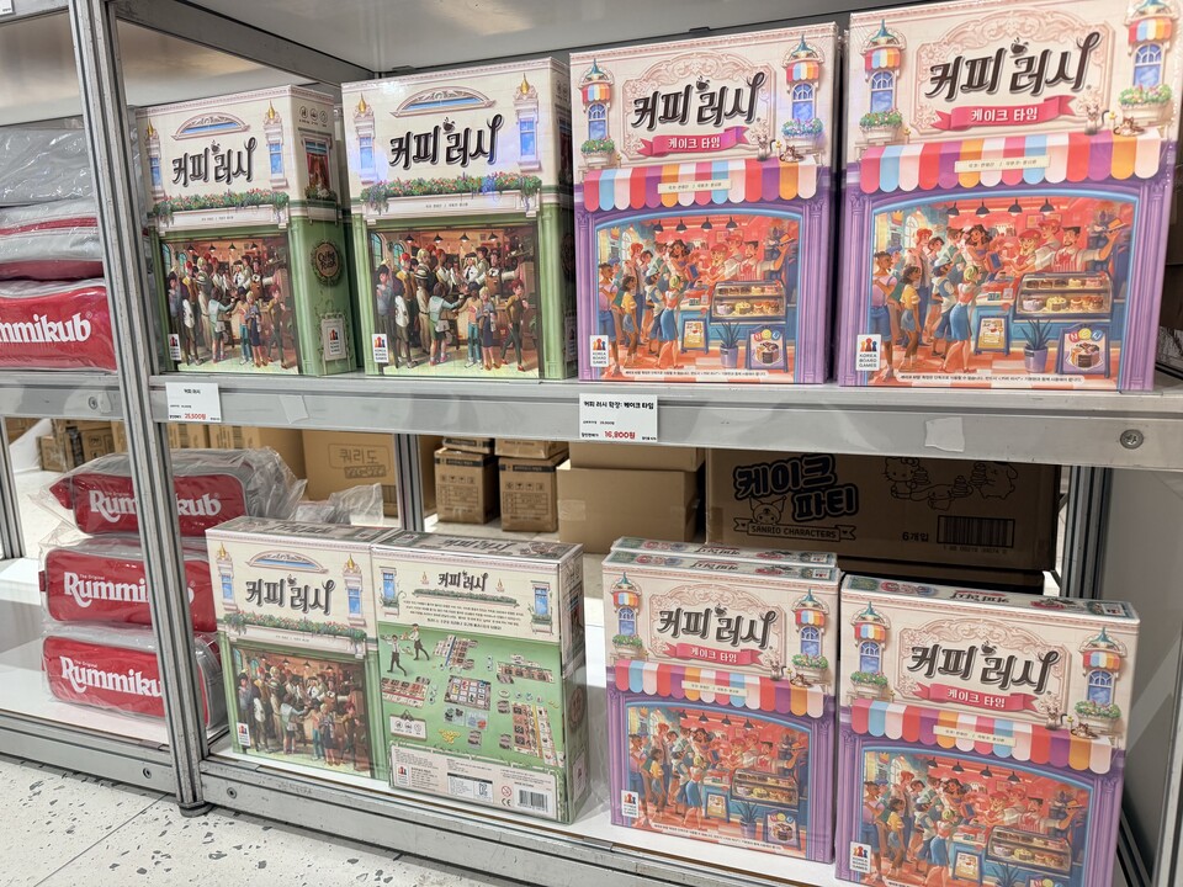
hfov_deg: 71.6
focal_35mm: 24
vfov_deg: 56.8
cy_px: 444
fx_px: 820
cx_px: 592
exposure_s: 1/120
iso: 160
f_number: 1.78
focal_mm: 6.76
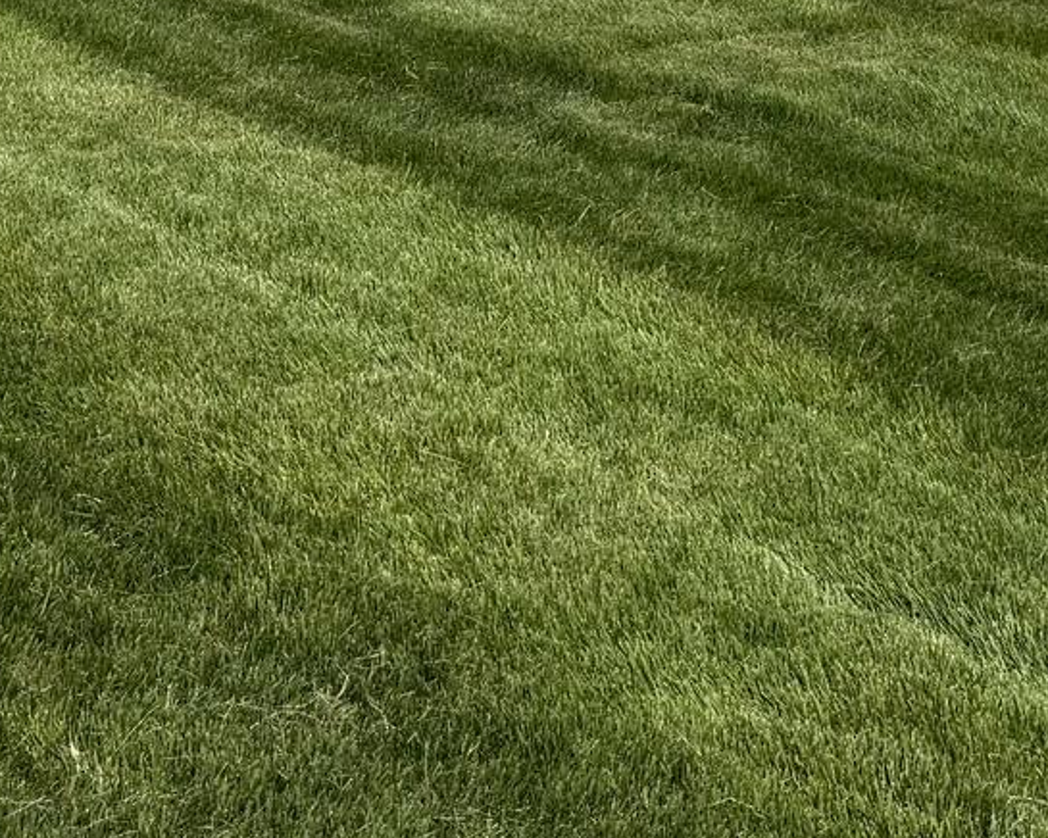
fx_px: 2729
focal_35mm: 88
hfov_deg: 21.7
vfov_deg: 15.7
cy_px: -513
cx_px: 525
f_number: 1.78
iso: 80
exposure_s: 1/9091
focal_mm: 6.76
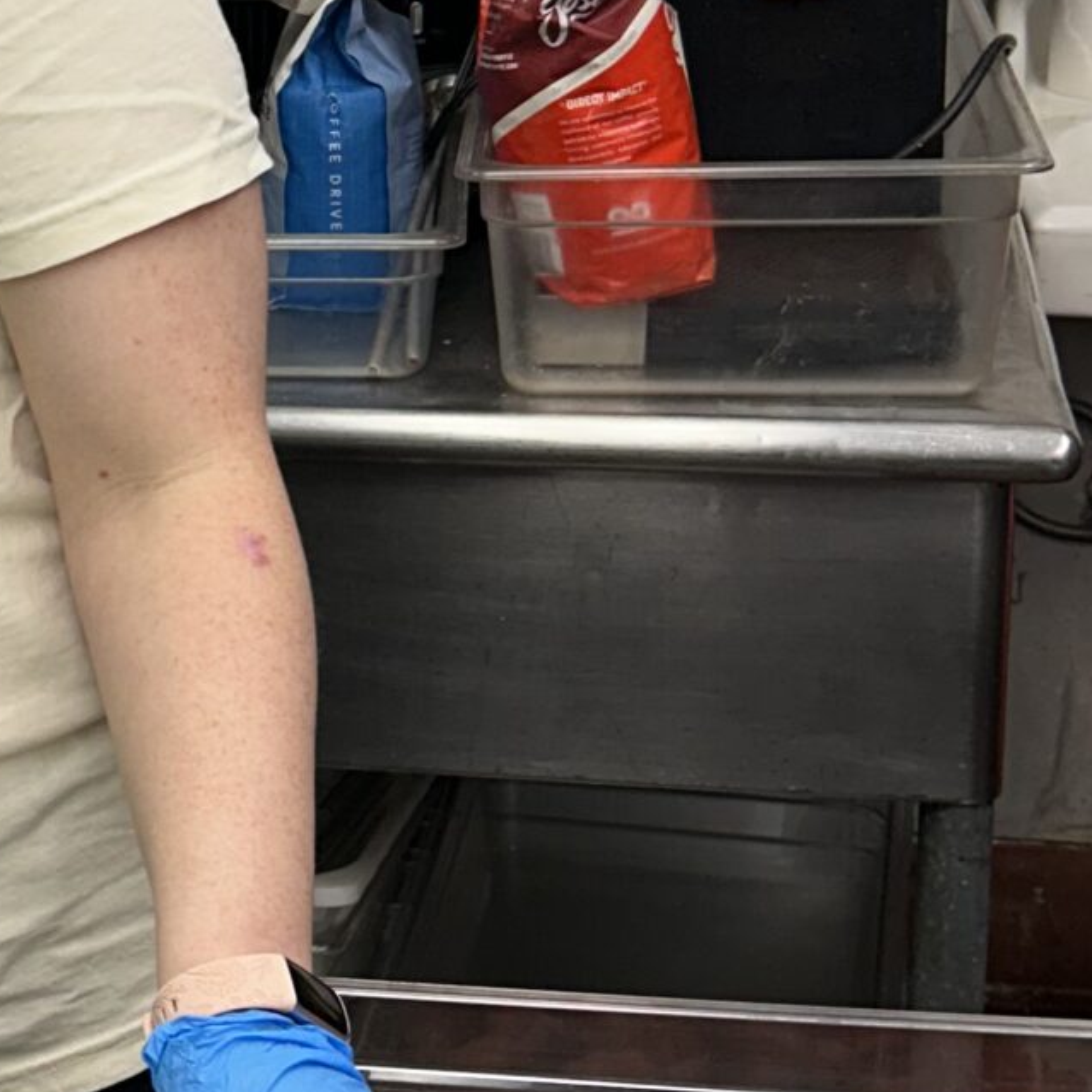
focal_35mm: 92
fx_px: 3284
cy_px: 424
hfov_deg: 17.8
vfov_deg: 18.9
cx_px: -299
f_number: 1.5
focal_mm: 5.7
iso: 64
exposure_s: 1/120
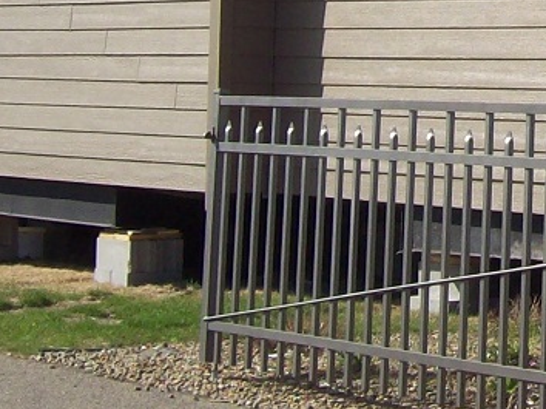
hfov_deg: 13.1
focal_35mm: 145
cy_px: -197
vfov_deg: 9.9
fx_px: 2286
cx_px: 716
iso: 80
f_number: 4.8
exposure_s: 1/517
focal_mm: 6
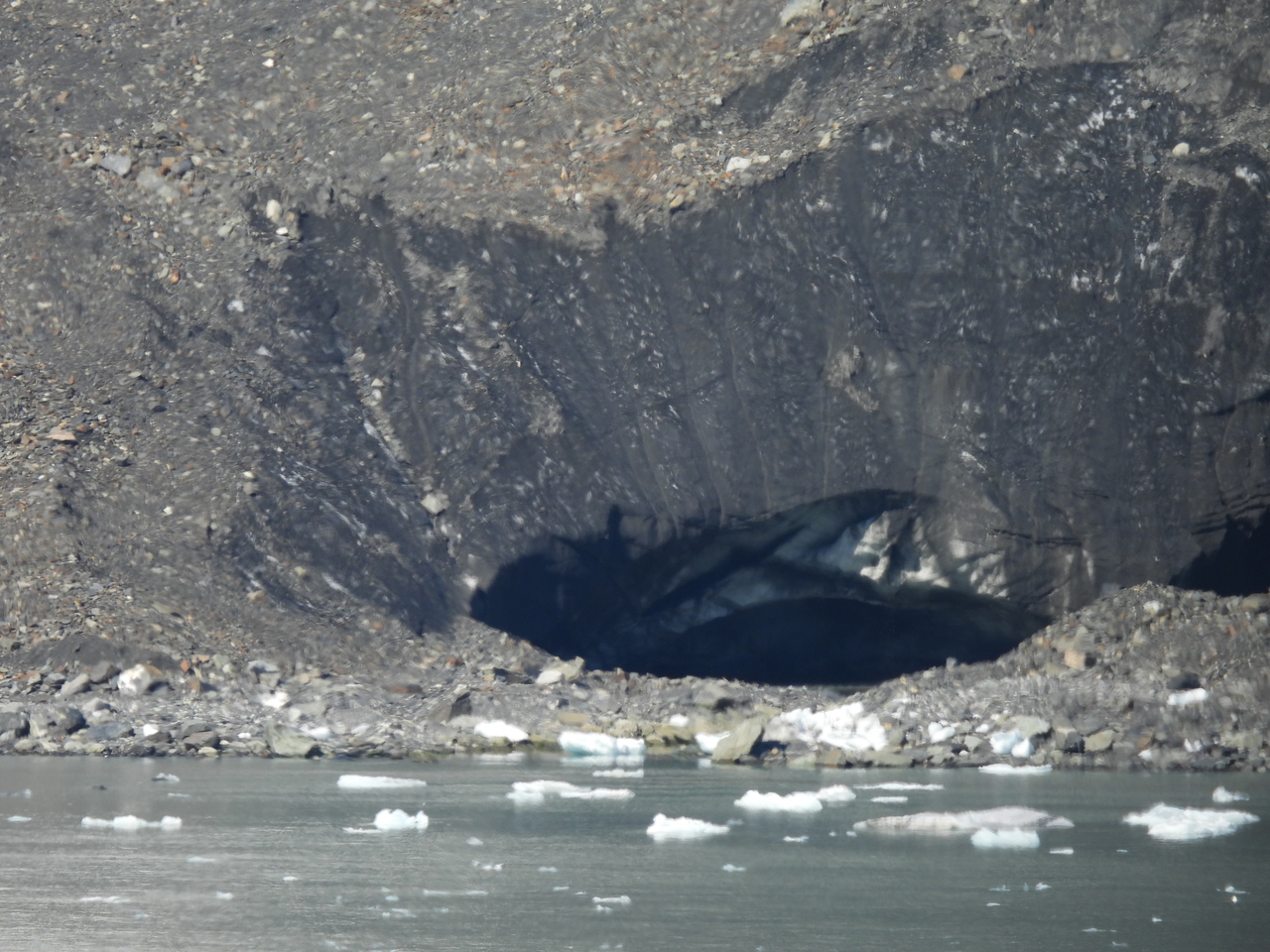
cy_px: 476
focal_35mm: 1000
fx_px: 36688
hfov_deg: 2.0
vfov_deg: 1.5
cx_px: 635
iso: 110
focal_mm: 178
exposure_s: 1/500
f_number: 5.6
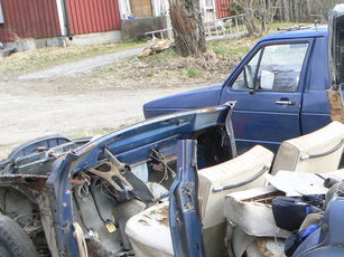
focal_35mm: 75
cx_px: 343
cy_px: 198
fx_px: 745
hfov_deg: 24.8
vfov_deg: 19.5
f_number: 3.2
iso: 80
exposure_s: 1/50
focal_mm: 6
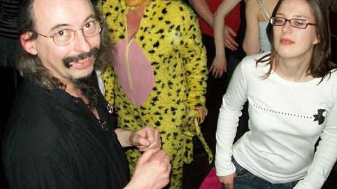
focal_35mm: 45
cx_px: 178
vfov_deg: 26.4
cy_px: 65
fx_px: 402
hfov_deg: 45.4
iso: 160
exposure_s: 1/60
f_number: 2.7
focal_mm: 6
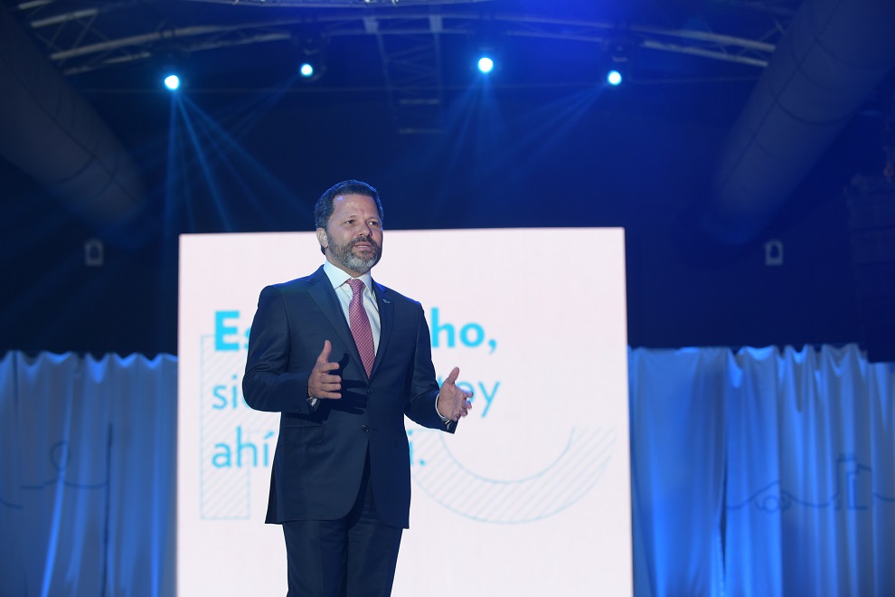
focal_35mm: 82
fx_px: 2038
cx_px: 448
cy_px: 298
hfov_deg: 24.8
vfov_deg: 16.7
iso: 640
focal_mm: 82
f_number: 3.5
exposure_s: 1/160
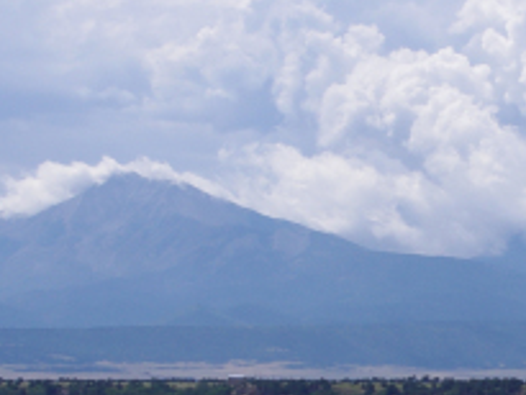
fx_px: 2843
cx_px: 505
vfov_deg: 7.9
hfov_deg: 10.5
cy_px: 331
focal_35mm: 187
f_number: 14
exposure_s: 1/250
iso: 200
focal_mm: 26.25
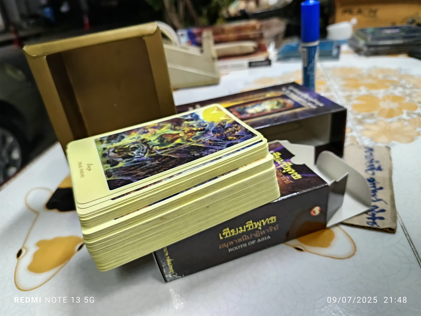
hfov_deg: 71.6
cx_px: 210
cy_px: 158
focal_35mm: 24
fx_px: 292
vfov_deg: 56.8
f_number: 1.7
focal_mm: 5.31
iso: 1608
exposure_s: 1/25
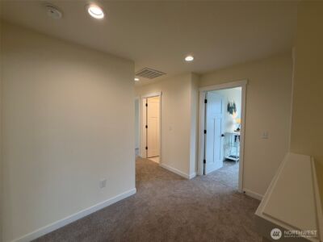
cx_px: 162
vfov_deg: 85.7
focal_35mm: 14
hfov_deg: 102.1
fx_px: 131
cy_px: 121
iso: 160
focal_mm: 2.22
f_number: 2.2
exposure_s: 1/120
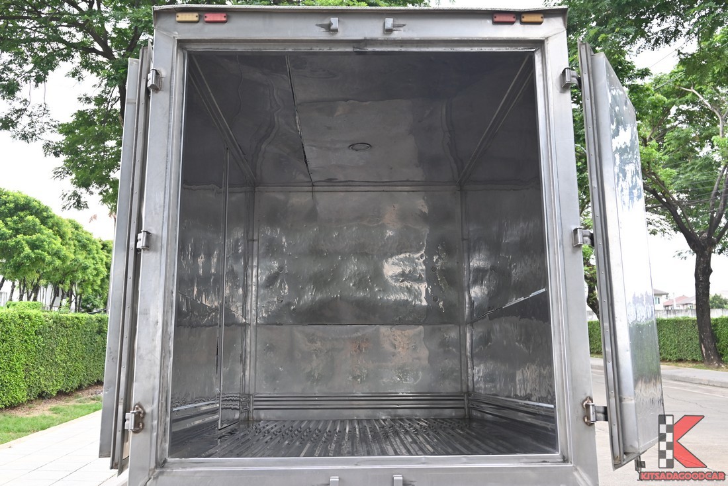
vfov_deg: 40.0
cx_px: 364
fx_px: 667
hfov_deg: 57.2
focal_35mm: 33
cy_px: 243
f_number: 5.6
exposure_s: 1/350
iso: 800
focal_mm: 33
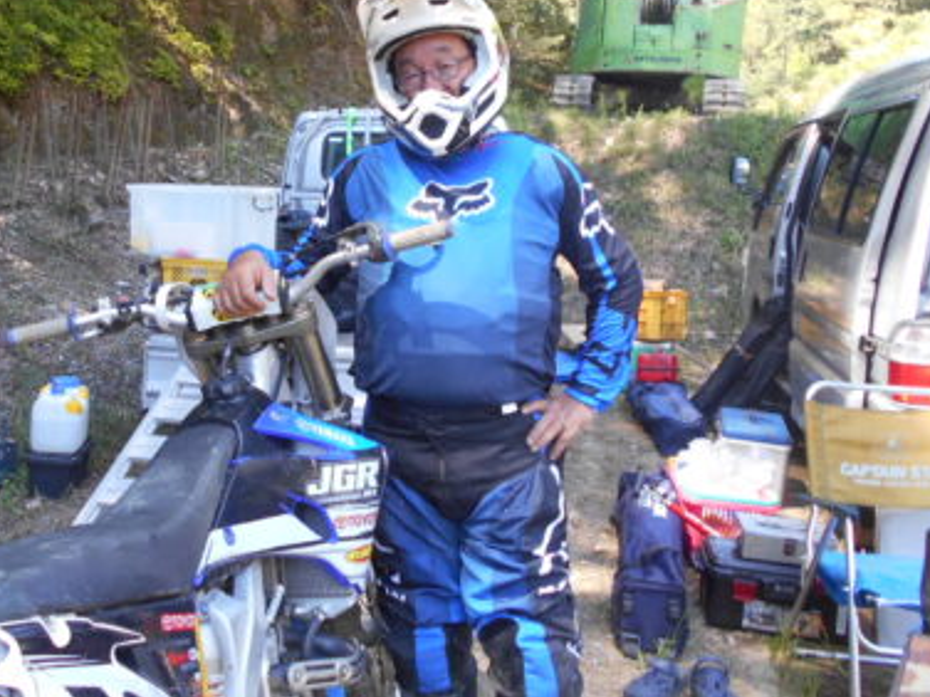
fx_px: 967
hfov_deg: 50.7
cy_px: 230
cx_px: 336
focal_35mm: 36
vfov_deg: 39.2
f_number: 3.2
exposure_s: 1/50
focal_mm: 4.6
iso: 80
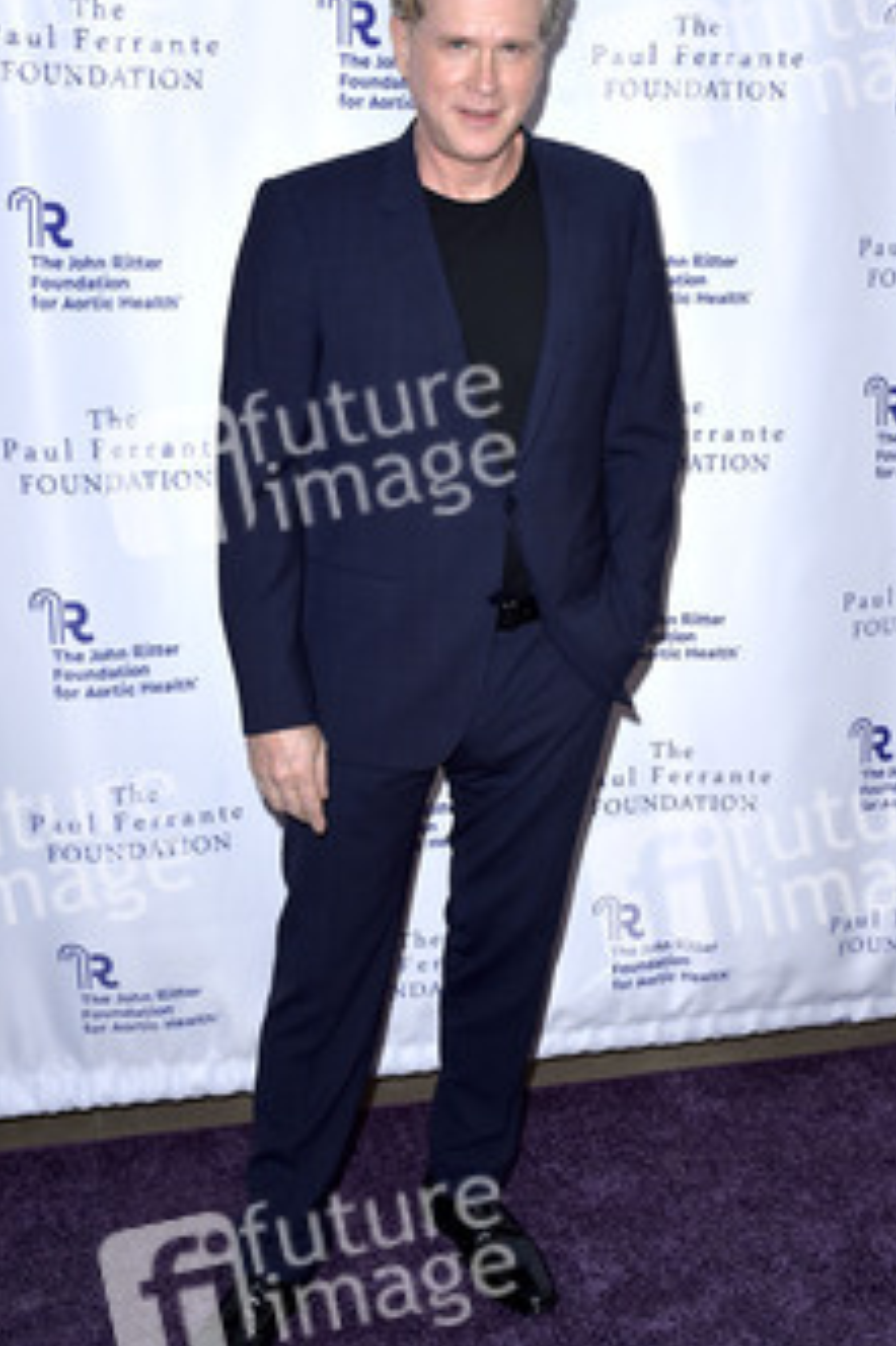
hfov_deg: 32.6
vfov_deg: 47.4
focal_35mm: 41
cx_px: 428
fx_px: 1532
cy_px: 665
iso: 400
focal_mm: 34
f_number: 6.3
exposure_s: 1/250
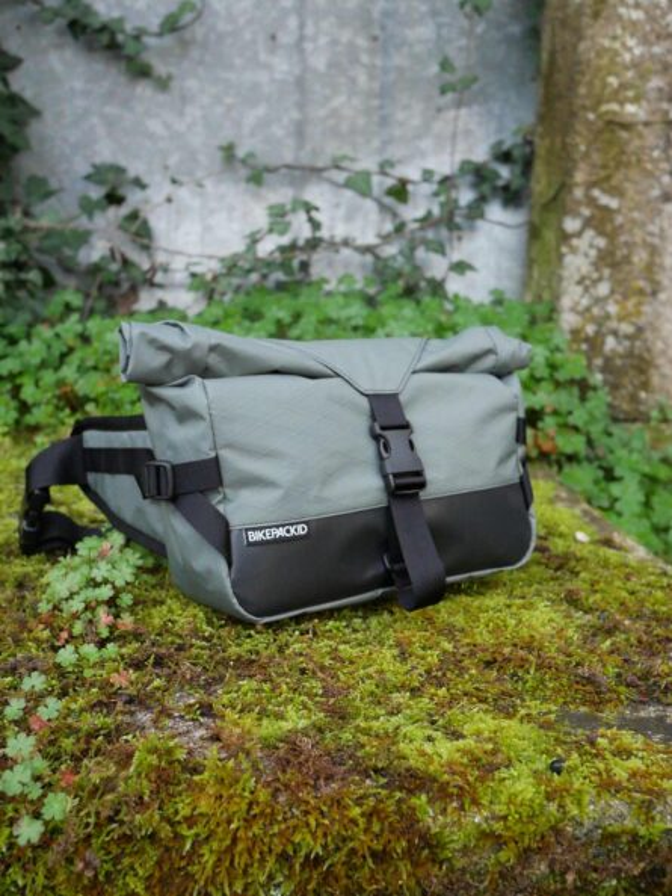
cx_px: 336
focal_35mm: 40
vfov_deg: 46.8
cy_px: 448
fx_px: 1035
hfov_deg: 36.0
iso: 3200
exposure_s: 1/2000
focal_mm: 20
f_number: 3.5
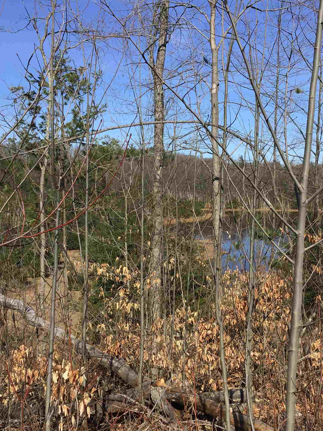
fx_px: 522
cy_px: 217
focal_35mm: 42
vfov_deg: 44.8
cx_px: 194
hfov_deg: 34.2
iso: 25
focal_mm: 3.3
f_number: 2.4
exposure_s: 1/1235
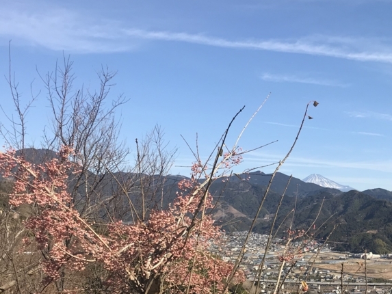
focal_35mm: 50
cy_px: 207
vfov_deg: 28.8
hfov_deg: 37.6
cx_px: 275
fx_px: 566
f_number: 1.8
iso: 20
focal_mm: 3.99
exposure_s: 1/2398
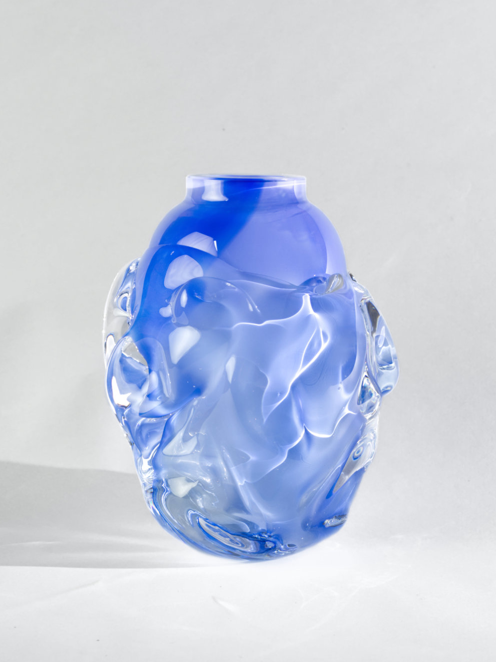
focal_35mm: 82
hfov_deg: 18.0
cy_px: 302
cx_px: 246
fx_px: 1567
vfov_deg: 23.8
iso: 400
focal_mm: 50
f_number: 6.3
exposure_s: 1/25
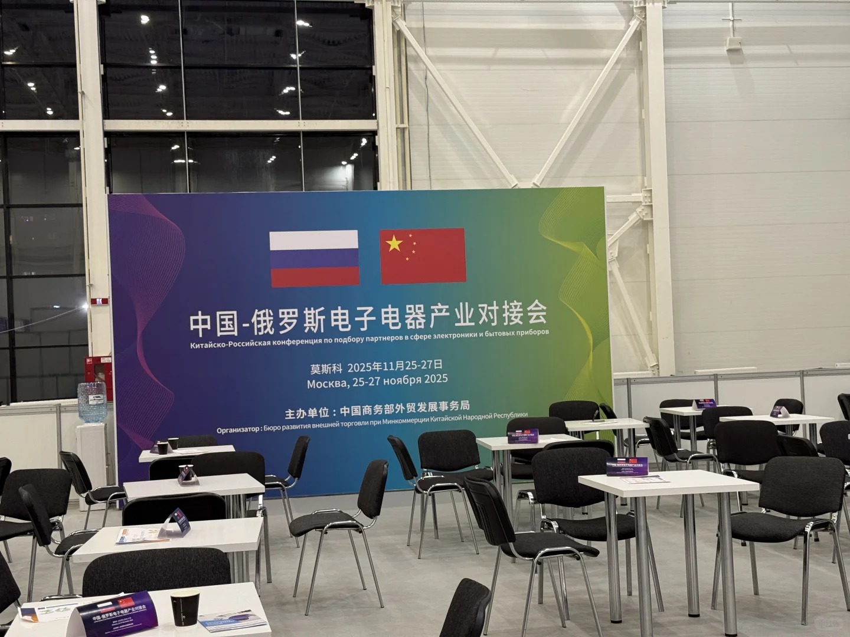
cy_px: 318
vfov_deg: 30.3
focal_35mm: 48
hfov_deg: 39.7
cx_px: 425
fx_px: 1179
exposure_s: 1/60
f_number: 1.78
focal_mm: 6.76
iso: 125
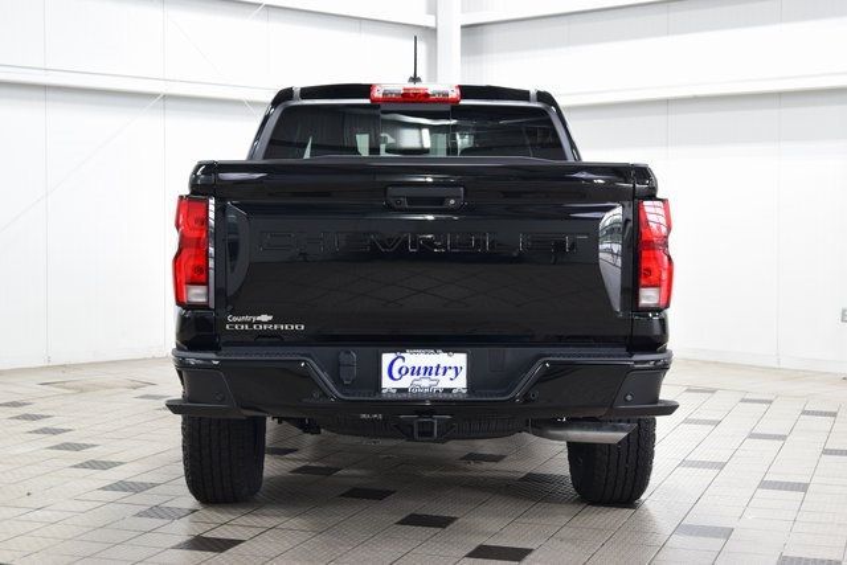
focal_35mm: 60
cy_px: 282
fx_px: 1412
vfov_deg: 22.6
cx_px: 424
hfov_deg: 33.4
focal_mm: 40
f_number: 6.3
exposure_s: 1/15
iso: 900
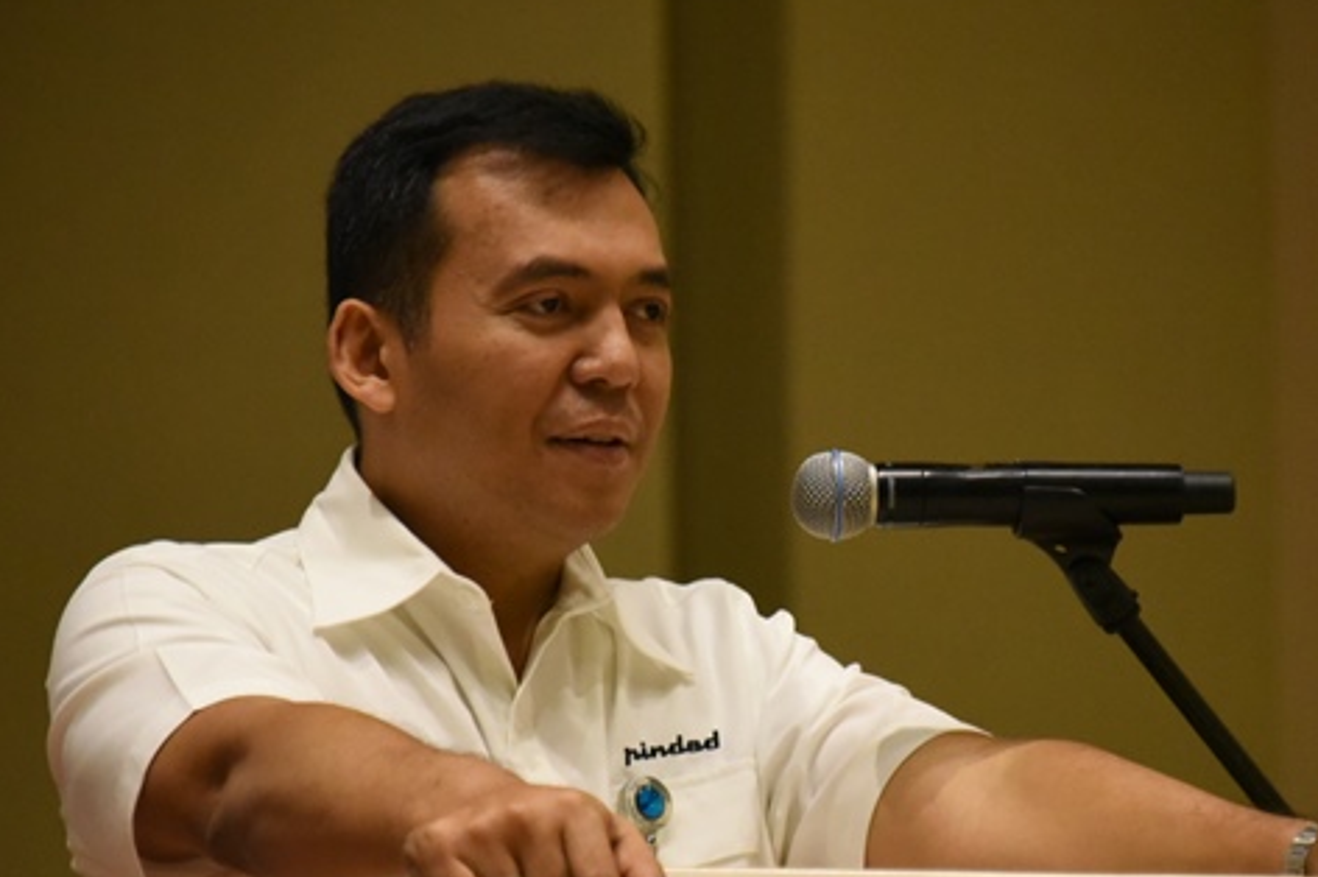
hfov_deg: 4.1
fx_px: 18621
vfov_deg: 2.7
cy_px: 574
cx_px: 737
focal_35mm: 509
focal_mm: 300
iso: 8000
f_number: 5.6
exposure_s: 1/50
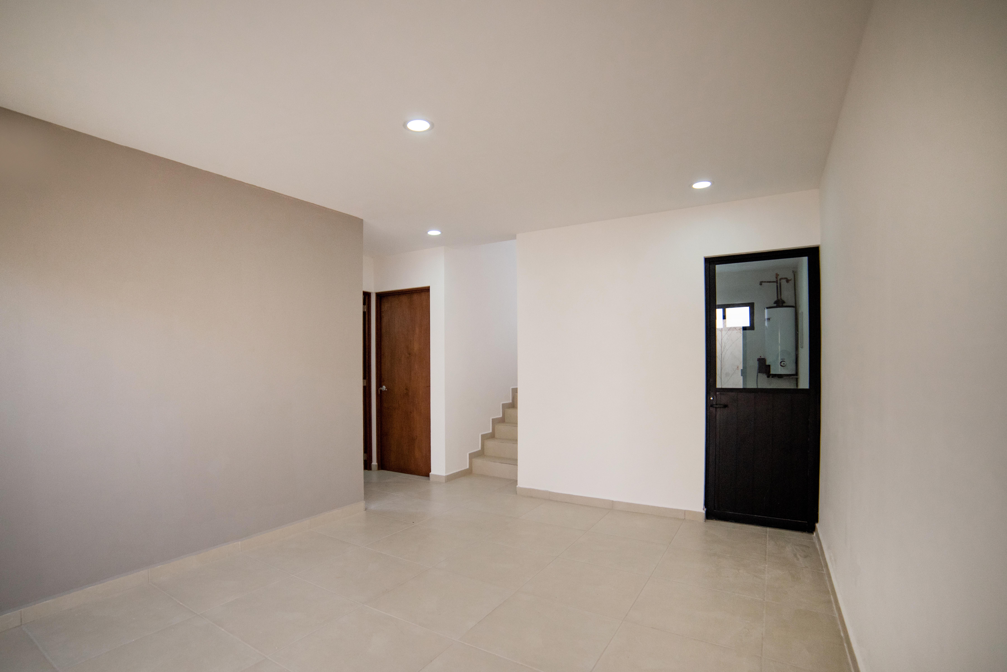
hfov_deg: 104.2
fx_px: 392
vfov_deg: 81.3
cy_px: 336
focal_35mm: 14
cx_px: 504
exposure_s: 1/640
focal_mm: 14
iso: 640
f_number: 2.8
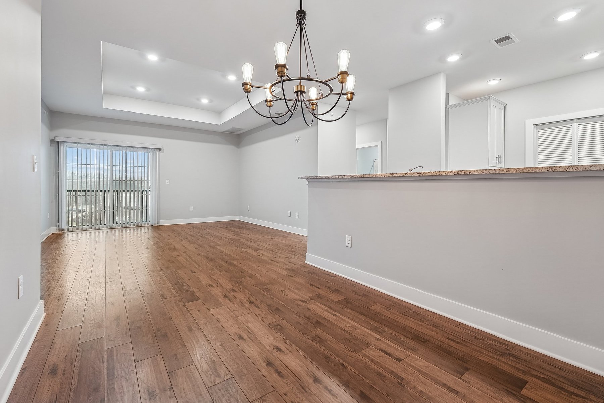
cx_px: 302
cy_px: 202
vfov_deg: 75.1
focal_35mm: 16
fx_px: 262
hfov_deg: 98.2
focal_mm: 15.6
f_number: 7.1
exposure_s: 1/4
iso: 100
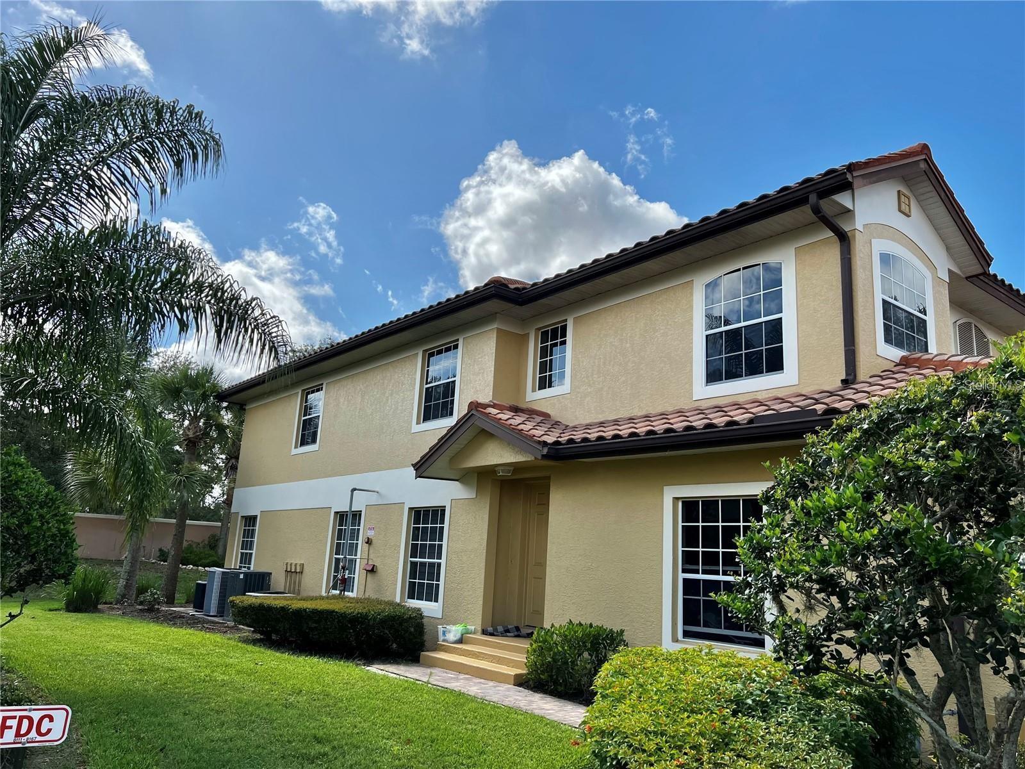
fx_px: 770
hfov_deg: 67.3
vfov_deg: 53.1
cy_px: 384
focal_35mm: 26
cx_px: 512
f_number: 1.5
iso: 50
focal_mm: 5.7
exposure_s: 1/3704
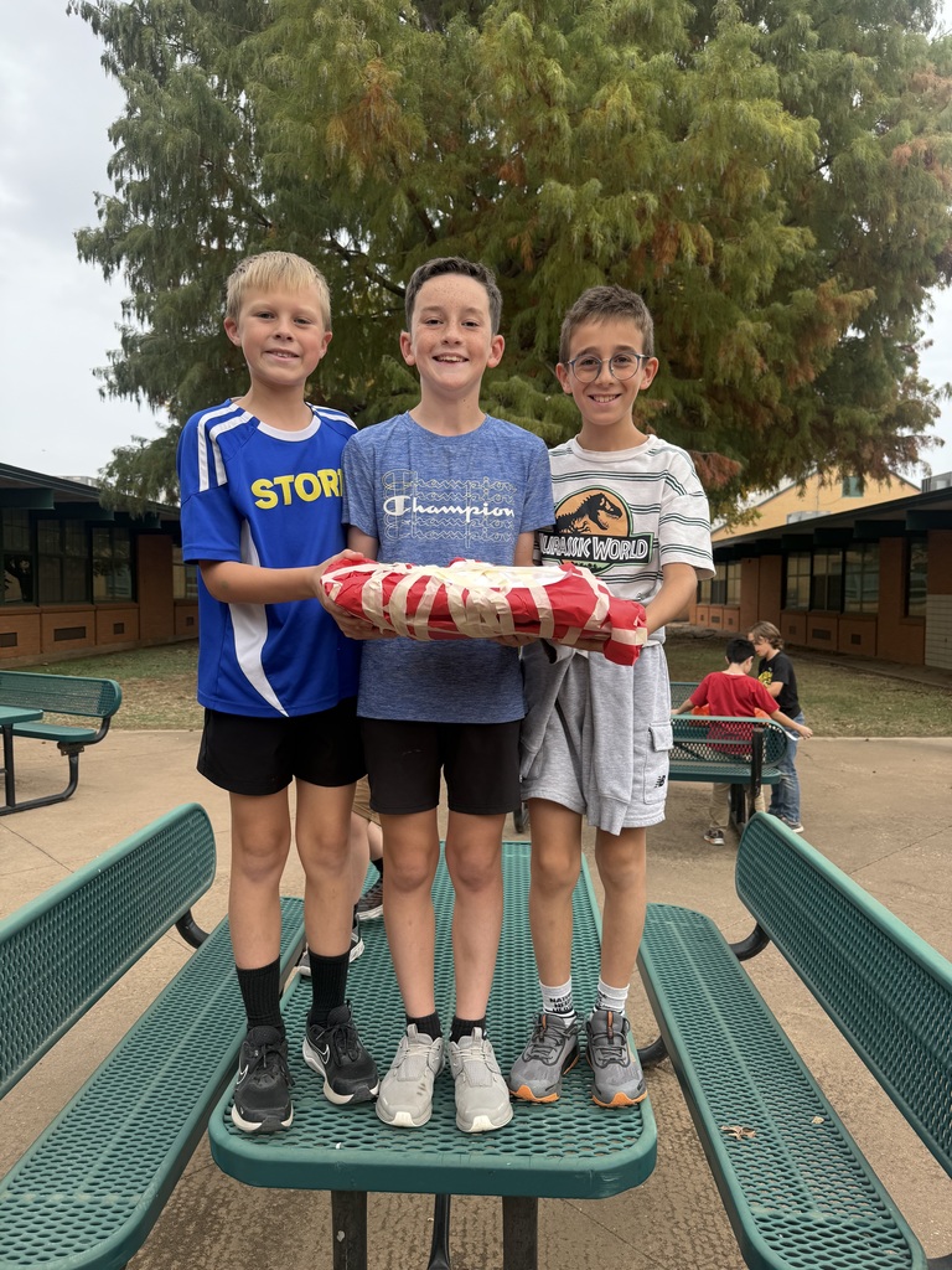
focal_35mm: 24
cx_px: 476
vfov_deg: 71.6
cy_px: 635
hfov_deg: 56.8
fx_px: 880
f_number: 1.78
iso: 80
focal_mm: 6.76
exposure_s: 1/450
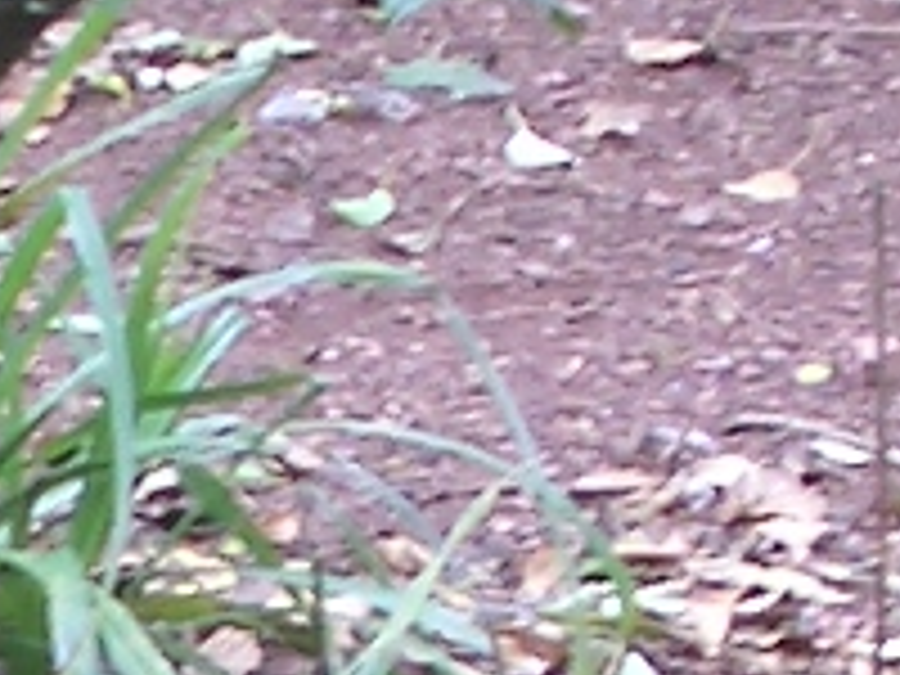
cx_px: -207
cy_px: 1102
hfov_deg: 7.0
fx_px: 7280
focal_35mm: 280
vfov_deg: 5.3
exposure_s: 1/13
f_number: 2.6
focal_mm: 5.8
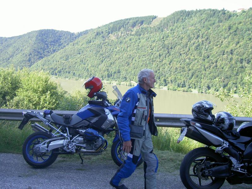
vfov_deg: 36.8
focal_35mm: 39
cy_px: 94
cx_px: 126
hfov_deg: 47.9
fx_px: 284
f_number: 2.8
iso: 100
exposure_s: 1/160
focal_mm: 8
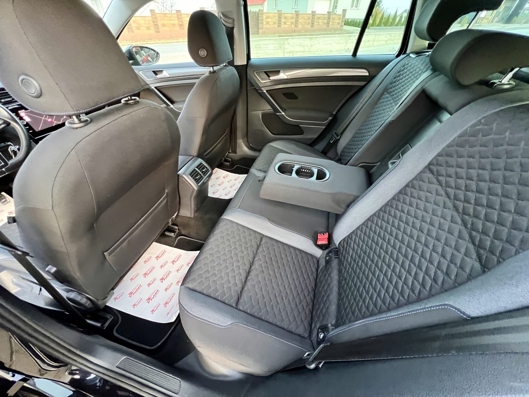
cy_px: 198
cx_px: 264
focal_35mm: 13
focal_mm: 1.57
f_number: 1.8
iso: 800
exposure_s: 1/60
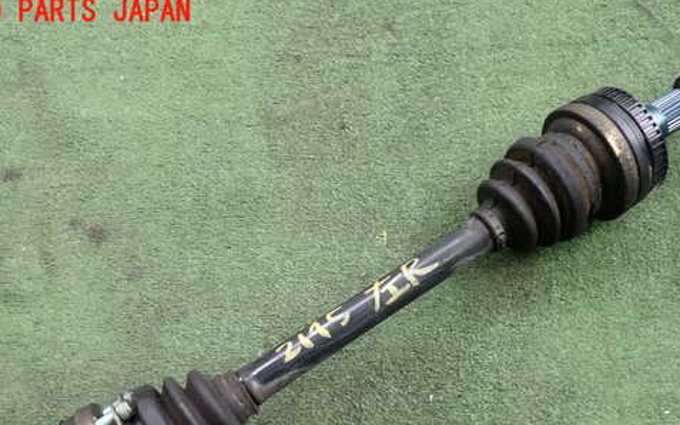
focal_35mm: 40
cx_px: 359
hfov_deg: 49.3
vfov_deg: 31.5
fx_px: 741
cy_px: 315
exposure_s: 1/60
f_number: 2.3
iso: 200
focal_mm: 5.4
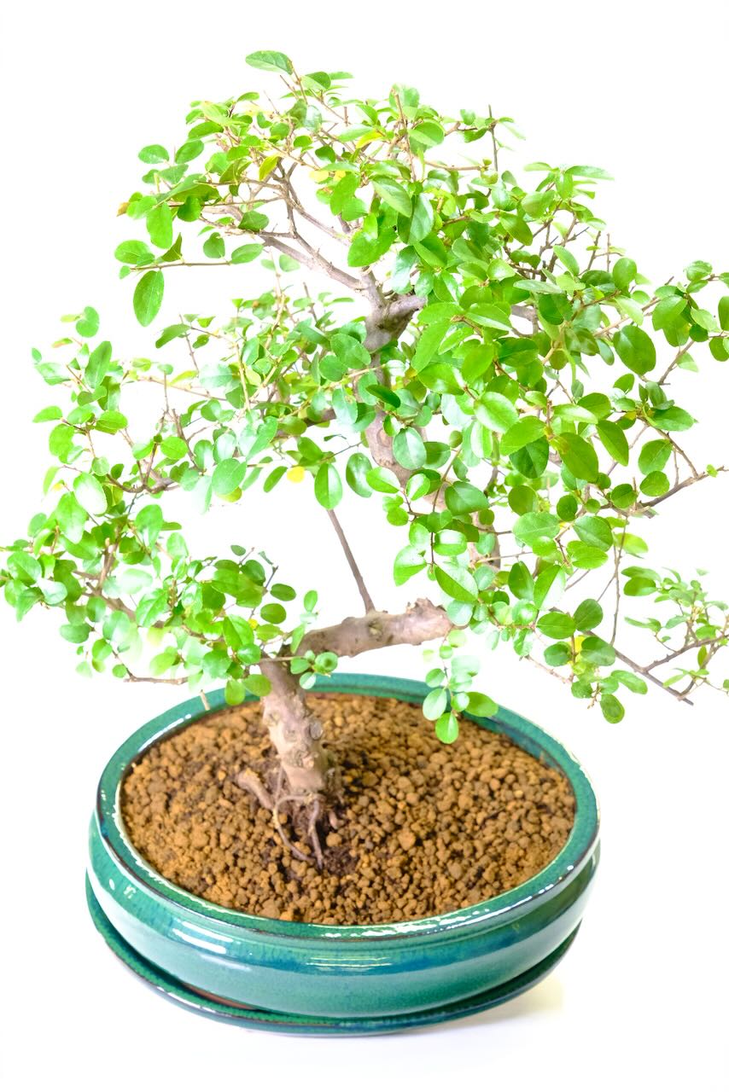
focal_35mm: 114
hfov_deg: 12.0
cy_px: 546
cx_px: 364
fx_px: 3461
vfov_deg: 17.9
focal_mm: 76.3
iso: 2500
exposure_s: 1/30
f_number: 8
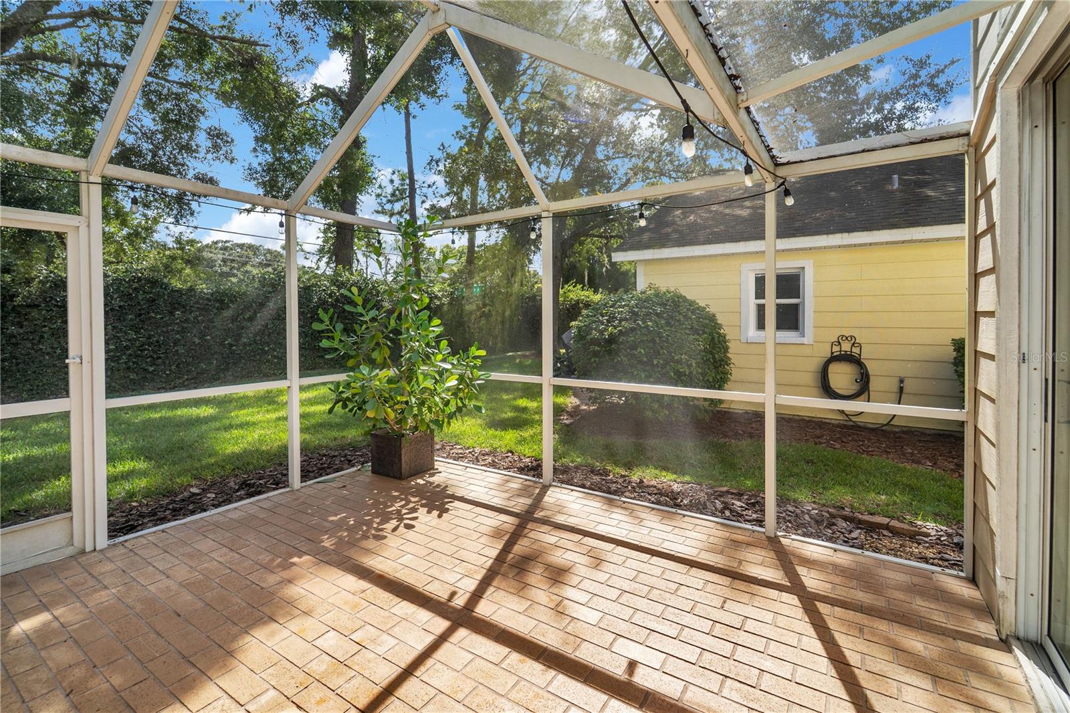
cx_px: 535
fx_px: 416
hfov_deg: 104.3
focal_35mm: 14
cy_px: 356
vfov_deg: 81.2
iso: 125
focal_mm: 14
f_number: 5.6
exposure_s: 1/160
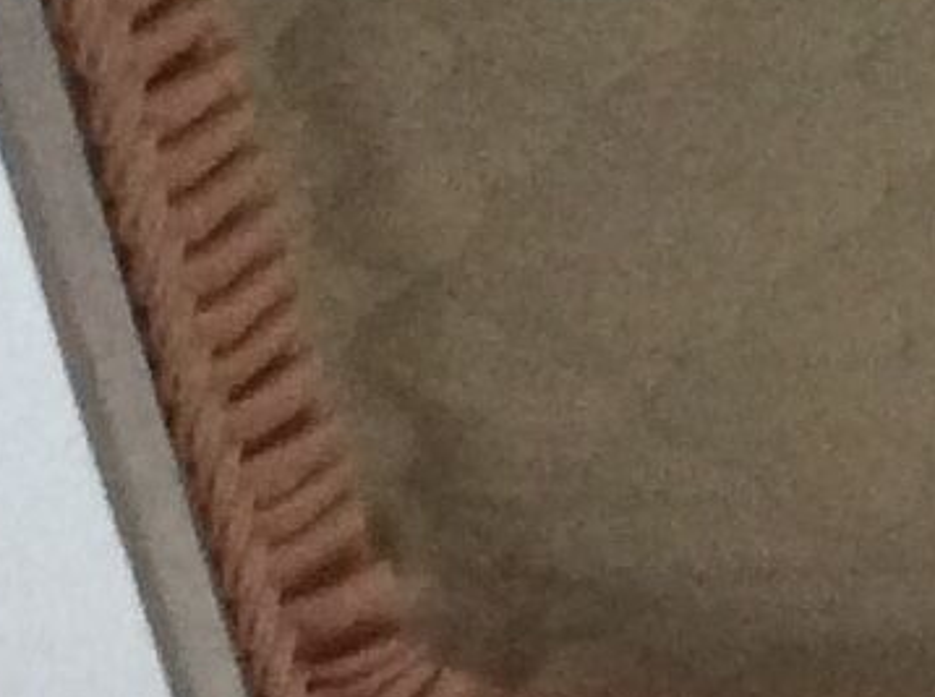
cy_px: 1109
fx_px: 6254
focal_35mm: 232
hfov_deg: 8.4
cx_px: 1382
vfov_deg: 6.3
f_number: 2.4
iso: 160
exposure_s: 1/25
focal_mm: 3.3
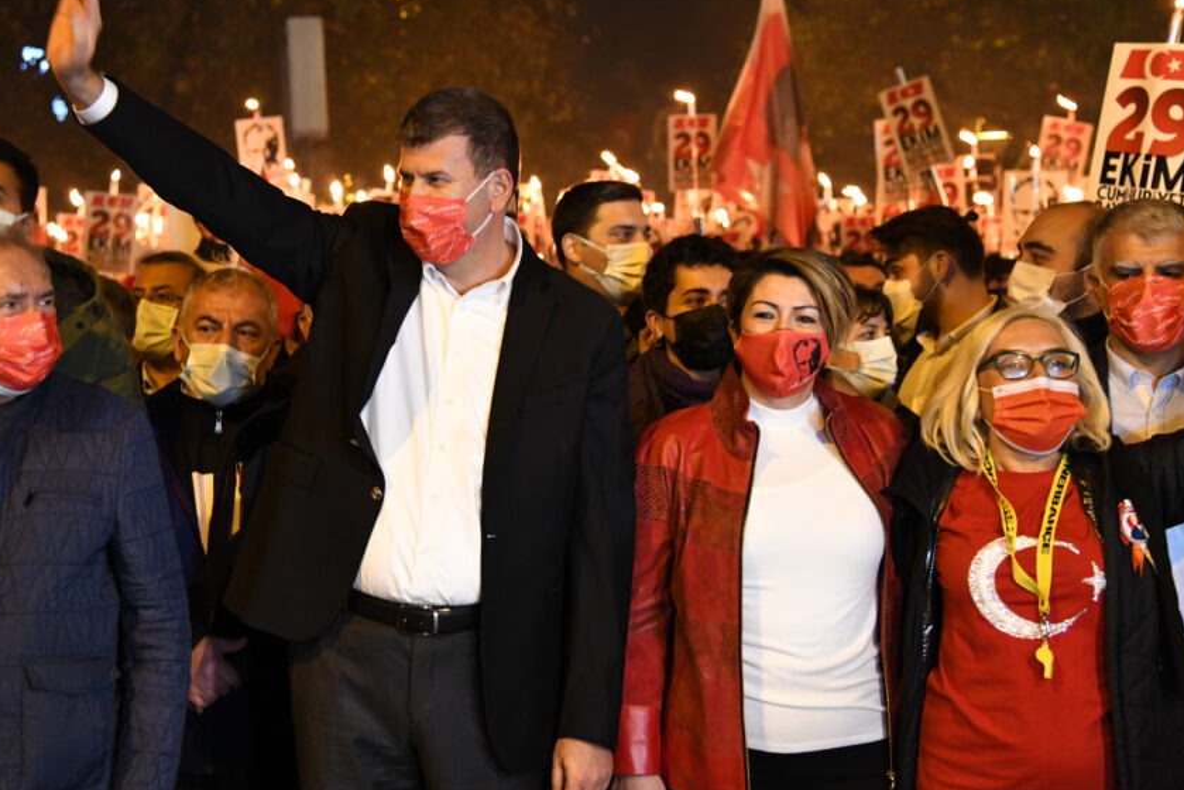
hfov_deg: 32.8
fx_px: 2007
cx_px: 474
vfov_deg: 22.2
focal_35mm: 61
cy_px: 314
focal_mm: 50
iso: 5000
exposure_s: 1/60
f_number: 4
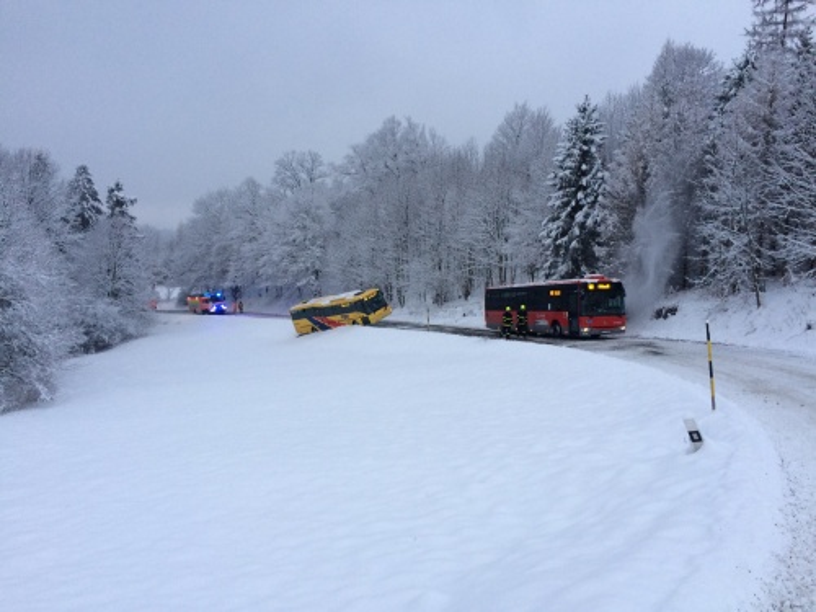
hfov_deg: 61.7
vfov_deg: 48.2
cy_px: 306
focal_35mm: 29
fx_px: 684
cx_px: 408
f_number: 2.2
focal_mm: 4.15
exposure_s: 1/33
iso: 64
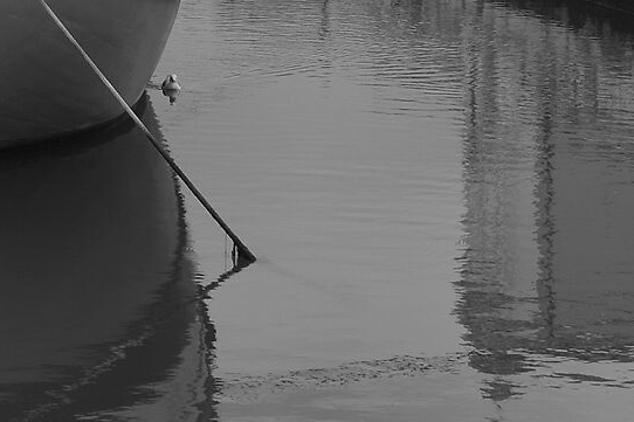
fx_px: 2729
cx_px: -153
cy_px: -354
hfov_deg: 12.9
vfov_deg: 8.5
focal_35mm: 155
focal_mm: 23
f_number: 6.4
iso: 200
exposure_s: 1/210
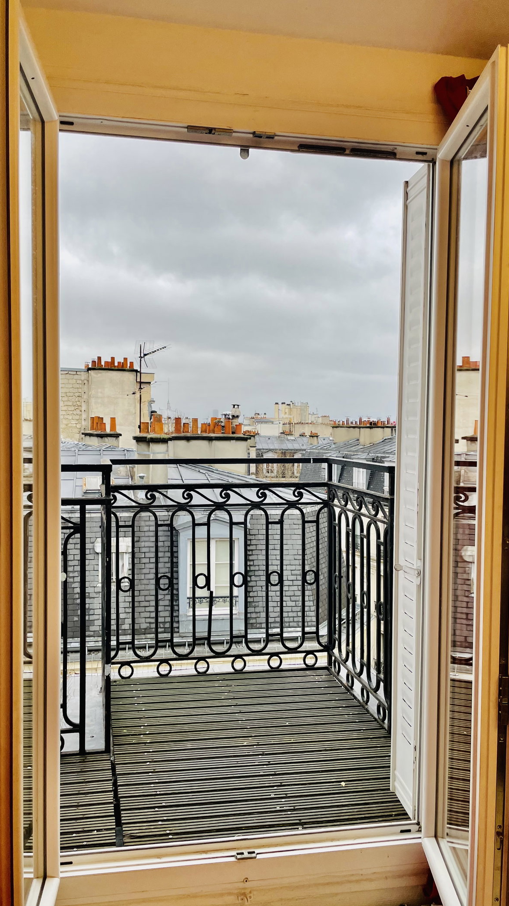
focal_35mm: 29
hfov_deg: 40.1
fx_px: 696
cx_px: 225
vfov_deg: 66.1
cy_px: 463
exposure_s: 1/251
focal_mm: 4.2
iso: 32
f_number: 1.6
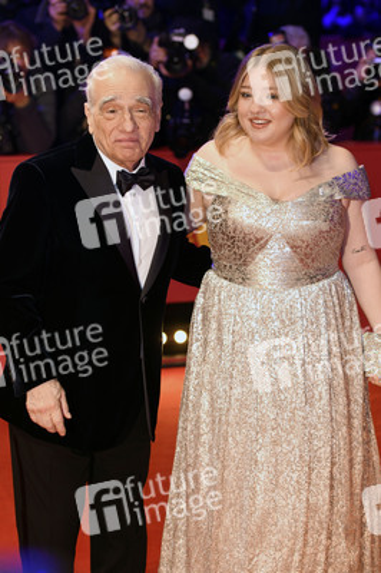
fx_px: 1113
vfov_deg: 28.9
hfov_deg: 19.4
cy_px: 286
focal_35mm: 70
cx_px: 190
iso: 800
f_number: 3.5
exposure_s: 1/200
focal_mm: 70
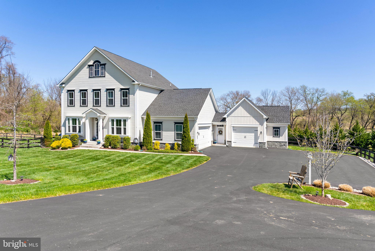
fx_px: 250
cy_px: 126
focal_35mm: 24
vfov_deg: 53.2
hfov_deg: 73.7
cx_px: 188
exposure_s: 1/500
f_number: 10
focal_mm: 24
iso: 640
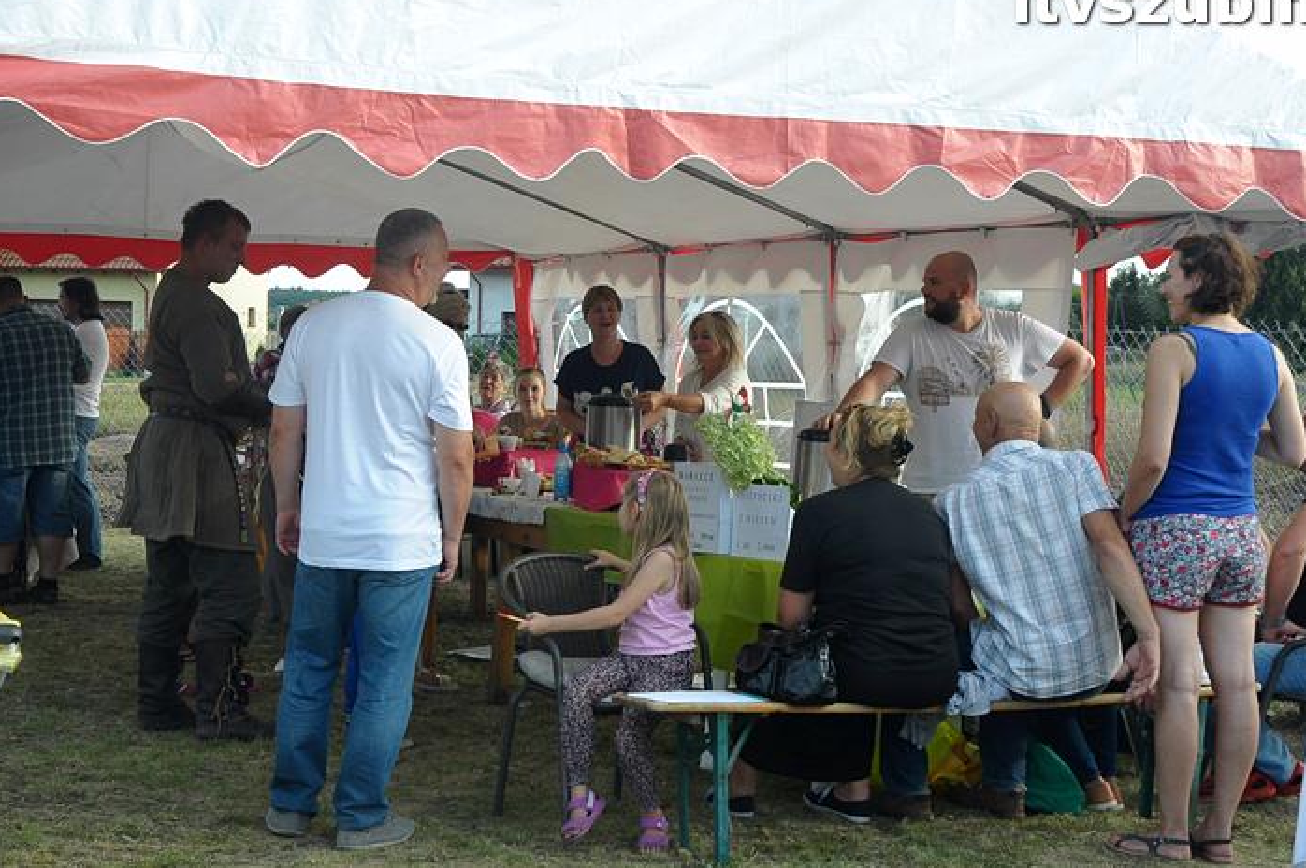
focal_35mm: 57
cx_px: 640
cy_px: 472
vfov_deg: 23.9
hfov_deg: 35.3
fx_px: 2052
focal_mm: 31
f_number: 9
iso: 800
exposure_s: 1/320
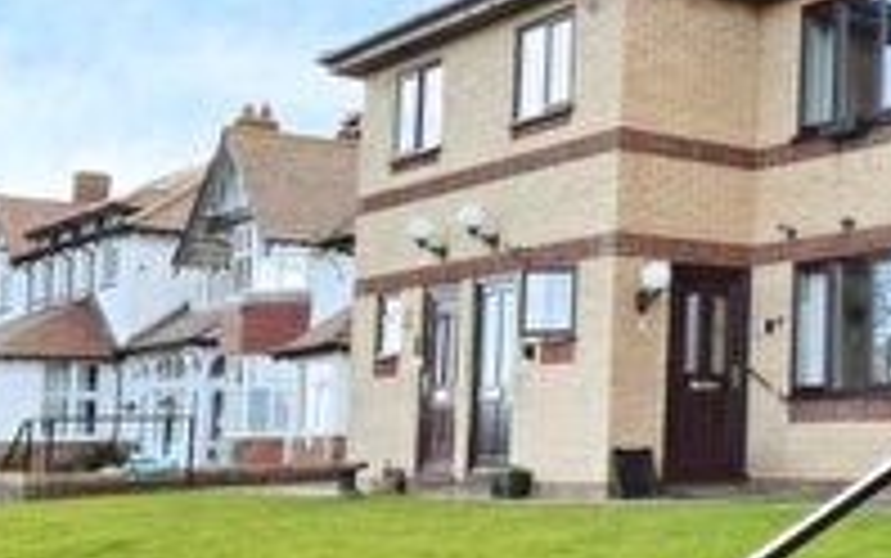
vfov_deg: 24.0
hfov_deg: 30.0
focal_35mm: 54
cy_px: 286
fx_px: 1312
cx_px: 1152
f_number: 8
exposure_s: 1/250
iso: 360
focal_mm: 10
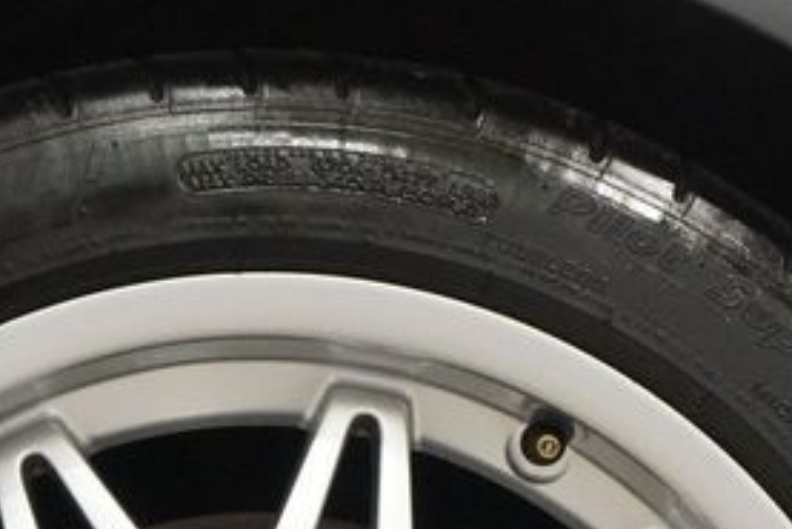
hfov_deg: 13.2
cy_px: 891
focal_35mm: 155
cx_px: 269
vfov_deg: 8.6
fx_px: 3412
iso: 10000
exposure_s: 1/125
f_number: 4.5
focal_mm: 42
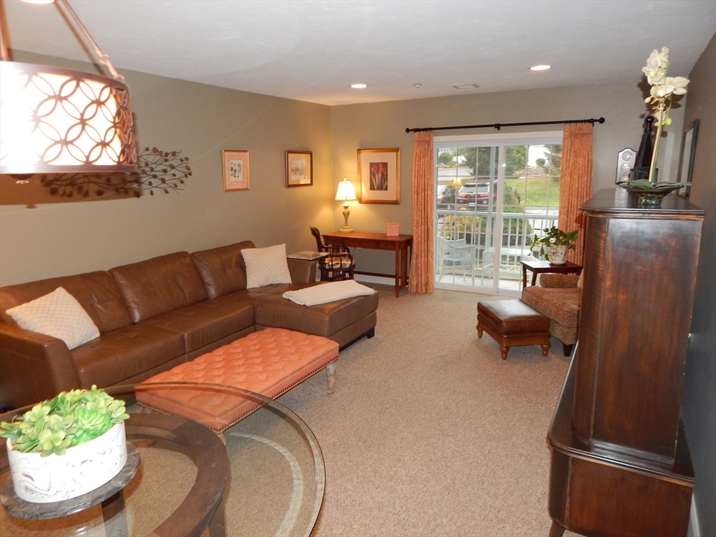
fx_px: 455
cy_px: 268
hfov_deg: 76.4
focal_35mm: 22
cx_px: 358
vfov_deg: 61.1
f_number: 3
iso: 250
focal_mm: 4
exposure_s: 1/30
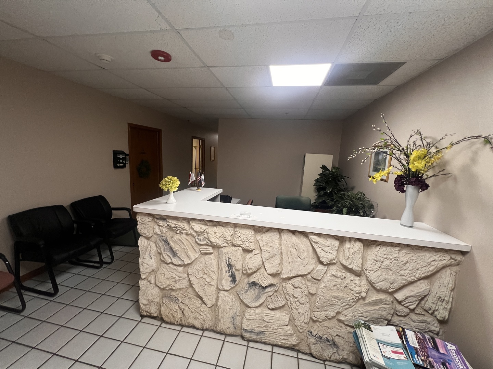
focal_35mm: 13
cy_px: 184
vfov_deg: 89.9
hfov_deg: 106.2
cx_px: 246
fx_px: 185
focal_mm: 1.57
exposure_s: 1/120
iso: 250
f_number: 1.8
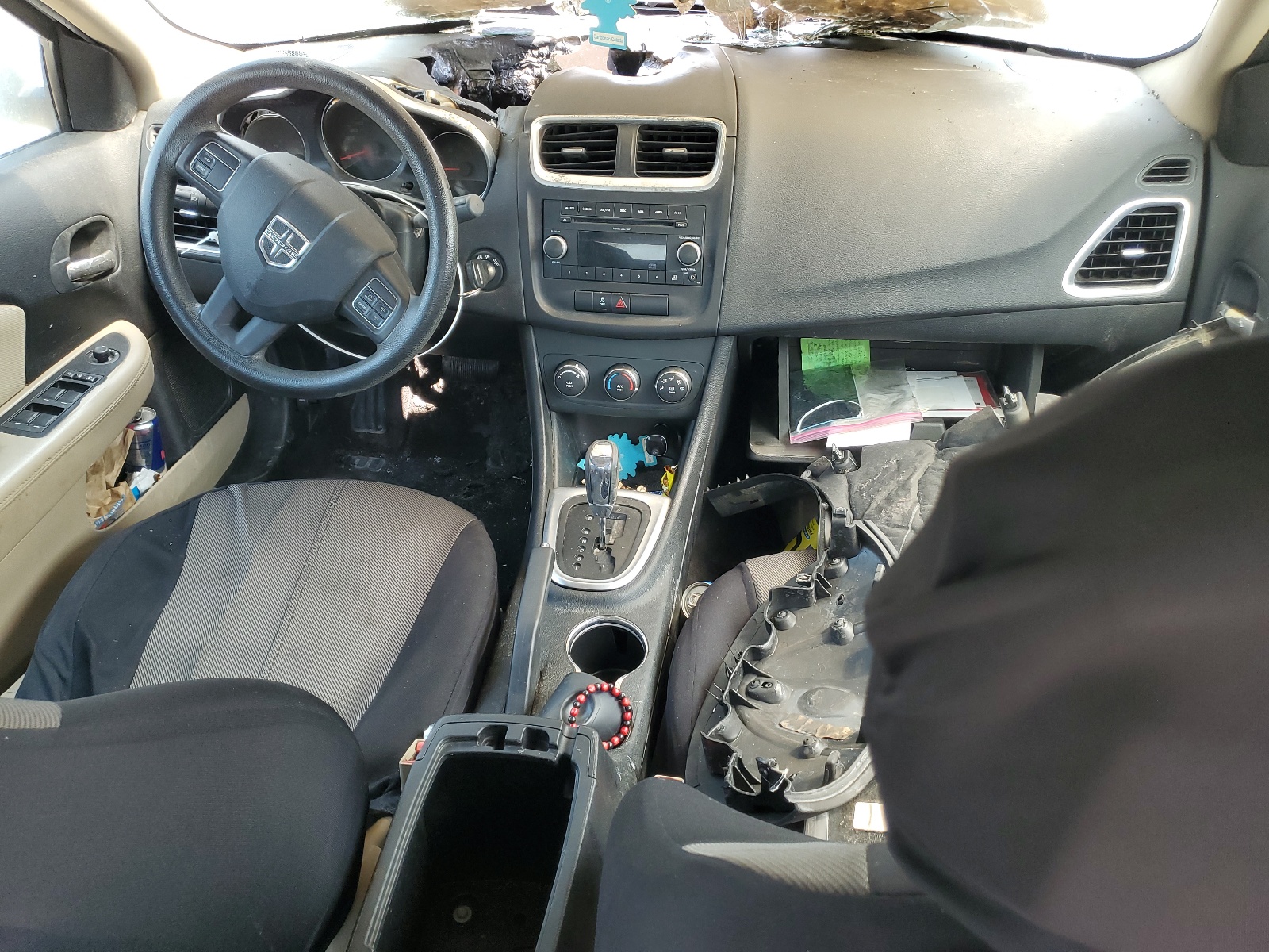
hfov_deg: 67.3
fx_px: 953
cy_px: 476
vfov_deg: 53.1
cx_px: 634
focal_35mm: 26
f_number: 1.5
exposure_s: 1/120
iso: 69
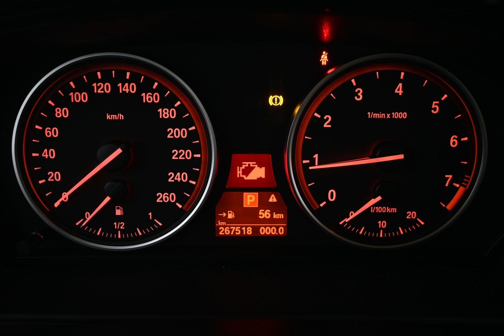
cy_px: 168
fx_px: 472
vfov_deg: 39.1
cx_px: 252
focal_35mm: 34
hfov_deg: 56.1
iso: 1600
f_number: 4
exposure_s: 1/25
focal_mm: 22.5
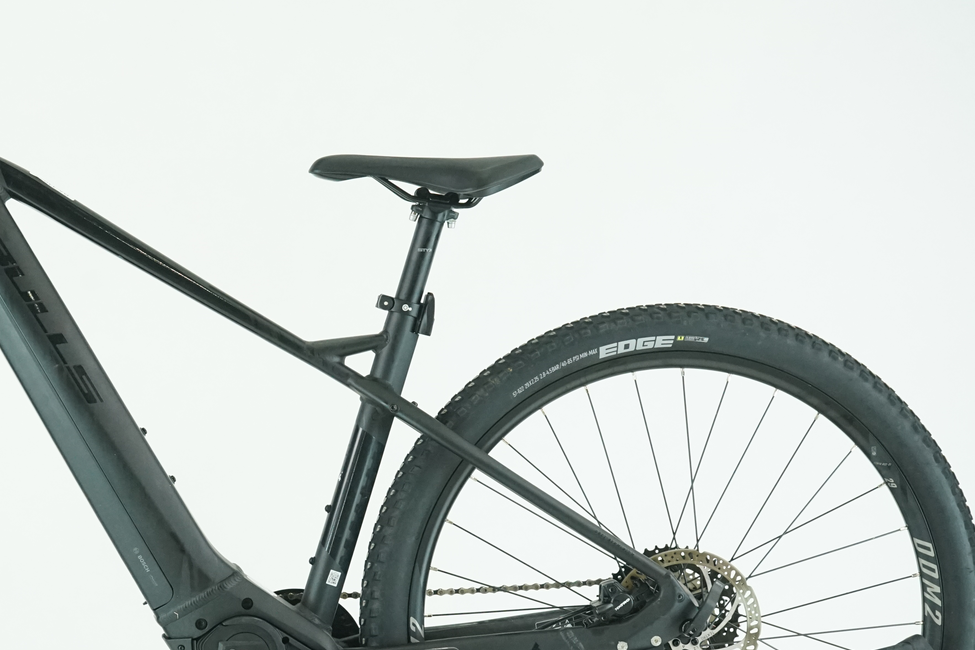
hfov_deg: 20.1
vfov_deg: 13.7
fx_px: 2708
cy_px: 419
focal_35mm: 100
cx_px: 164
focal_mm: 59
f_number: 7.1
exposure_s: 1/200
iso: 3200
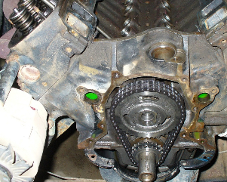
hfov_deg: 38.5
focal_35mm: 48
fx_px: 323
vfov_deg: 31.4
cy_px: 82
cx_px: 143
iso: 100
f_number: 2.8
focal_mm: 6.1
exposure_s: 1/60
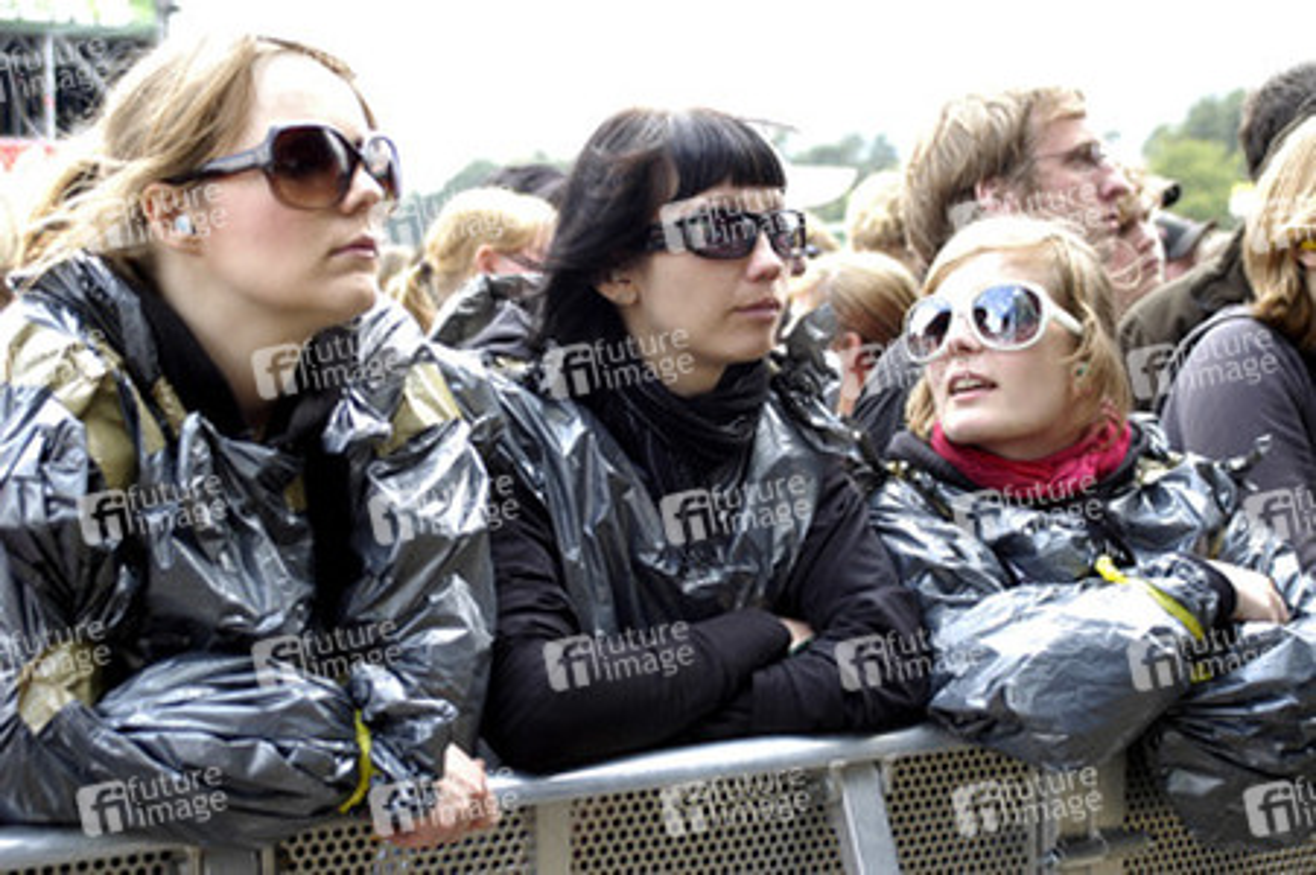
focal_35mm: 66
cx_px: 658
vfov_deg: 20.6
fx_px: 2411
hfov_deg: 30.5
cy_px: 438
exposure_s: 1/200
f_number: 4
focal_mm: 44
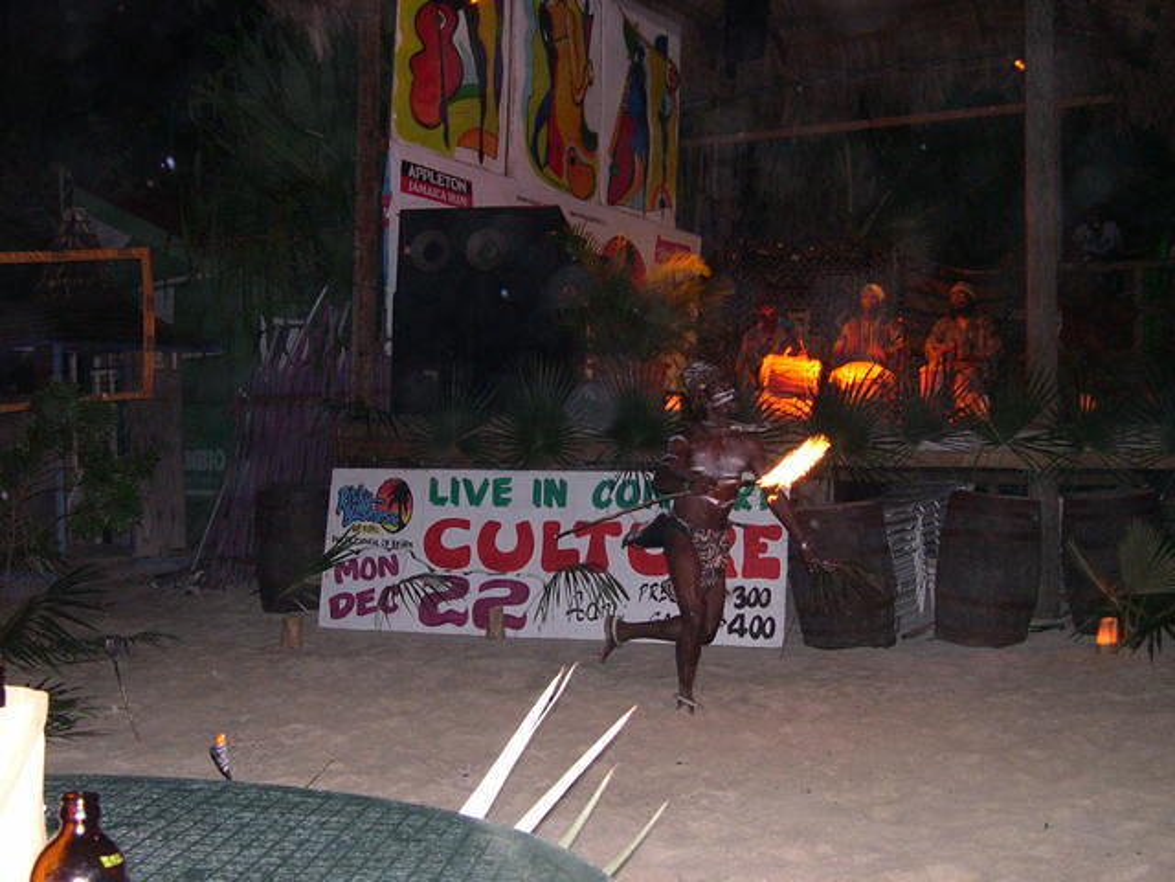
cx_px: 588
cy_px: 441
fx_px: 1290
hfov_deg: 49.0
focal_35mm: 38
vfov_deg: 37.7
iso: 400
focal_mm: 8
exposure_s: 1/30
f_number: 2.8
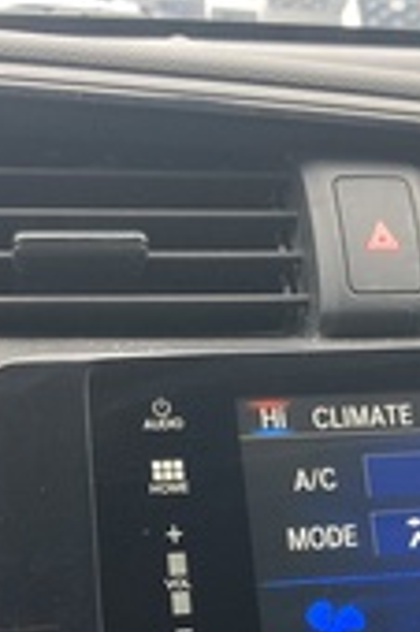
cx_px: 335
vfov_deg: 27.1
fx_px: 1262
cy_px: 567
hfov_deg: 18.7
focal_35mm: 72
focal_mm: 3.99
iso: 64
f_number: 1.8
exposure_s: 1/59
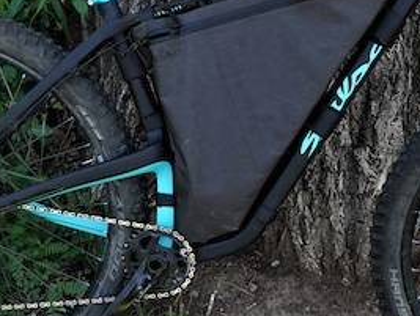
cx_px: 264
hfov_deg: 28.0
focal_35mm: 69
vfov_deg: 21.4
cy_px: 145
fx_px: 838
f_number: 2.8
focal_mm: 9
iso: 125
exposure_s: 1/160
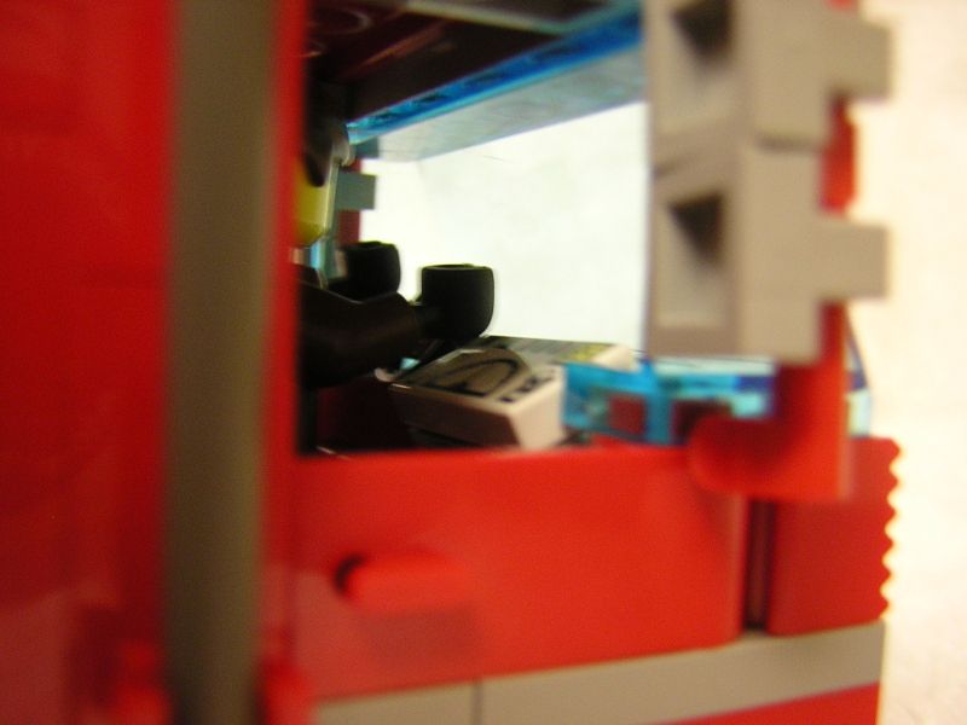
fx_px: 1006
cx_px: 484
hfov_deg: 51.4
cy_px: 362
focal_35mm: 36
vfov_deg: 39.7
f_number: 2.6
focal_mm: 4.7
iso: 260
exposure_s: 1/4
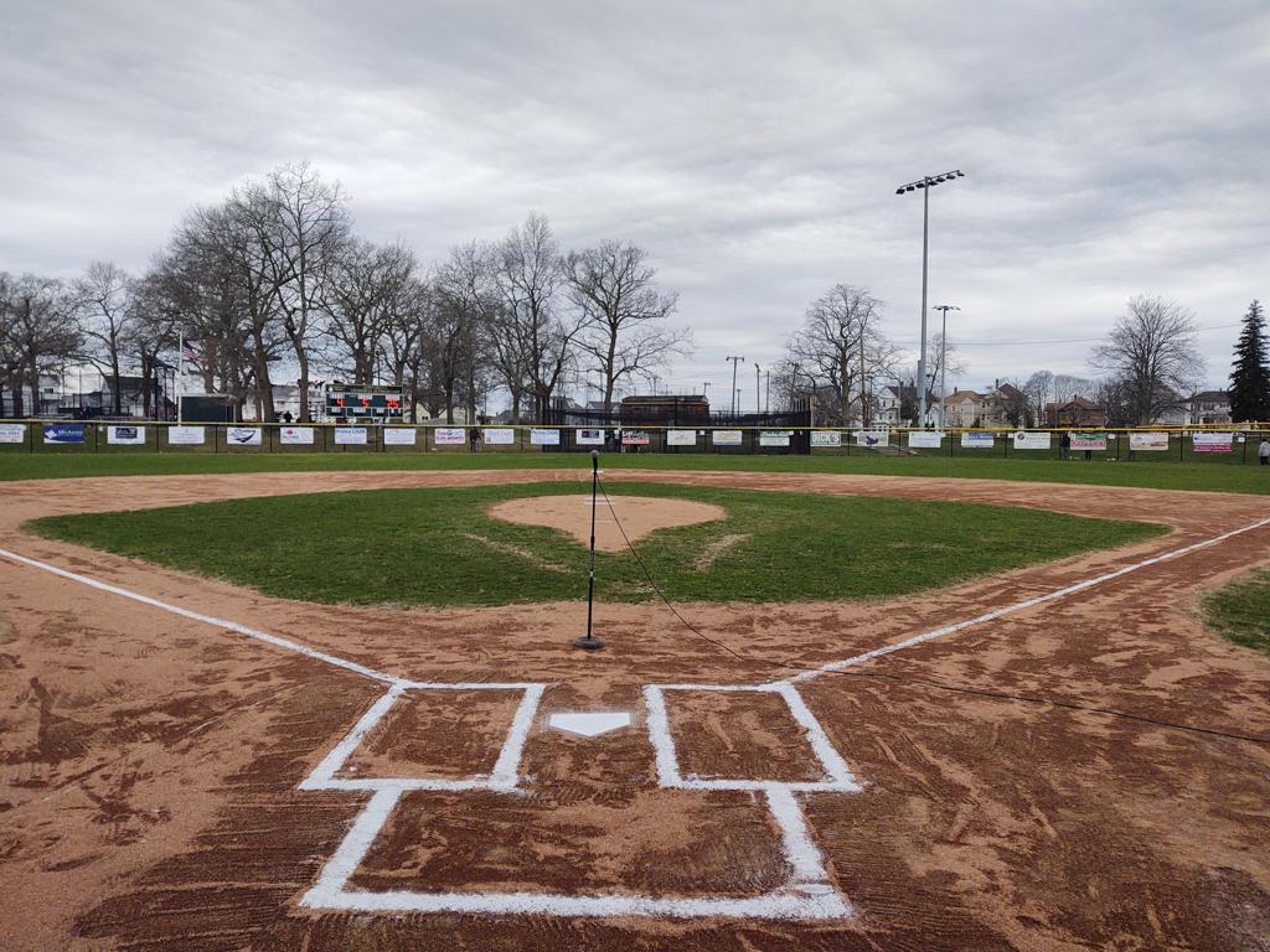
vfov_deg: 51.4
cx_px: 635
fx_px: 991
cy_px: 476
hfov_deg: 65.3
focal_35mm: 27
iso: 100
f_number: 1.7
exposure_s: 1/864
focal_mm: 4.75
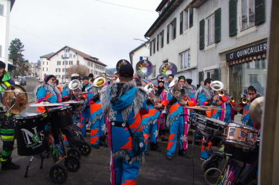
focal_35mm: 27
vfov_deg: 47.7
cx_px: 140
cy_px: 92
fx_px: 209
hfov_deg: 67.5
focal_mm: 18
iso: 200
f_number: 11
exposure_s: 1/100
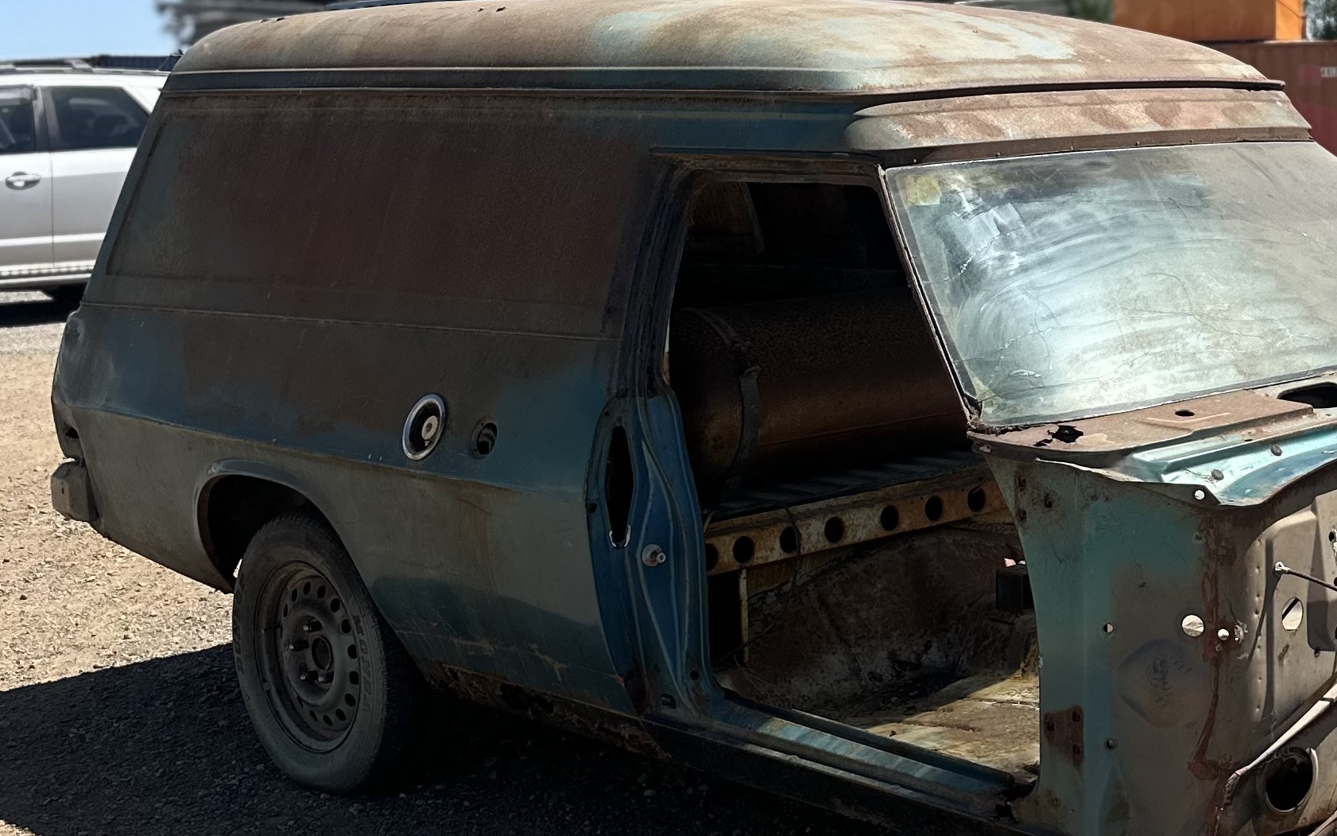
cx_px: 1100
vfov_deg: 21.3
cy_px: 326
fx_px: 2223
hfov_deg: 32.4
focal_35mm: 61
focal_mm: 6.86
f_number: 1.78
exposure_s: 1/4545
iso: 80
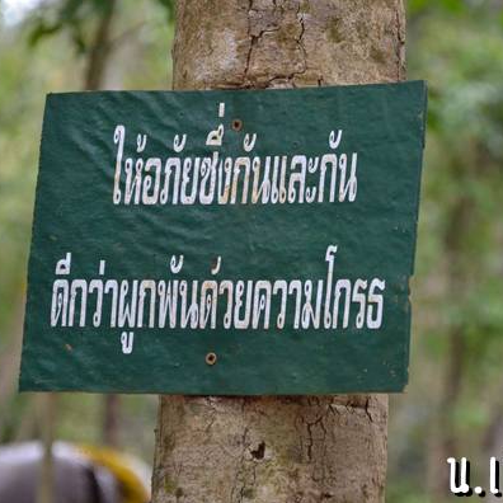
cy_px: 253
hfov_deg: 8.6
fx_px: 3331
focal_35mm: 203
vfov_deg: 8.6
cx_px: 301
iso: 2200
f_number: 5.6
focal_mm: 105
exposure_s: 1/500
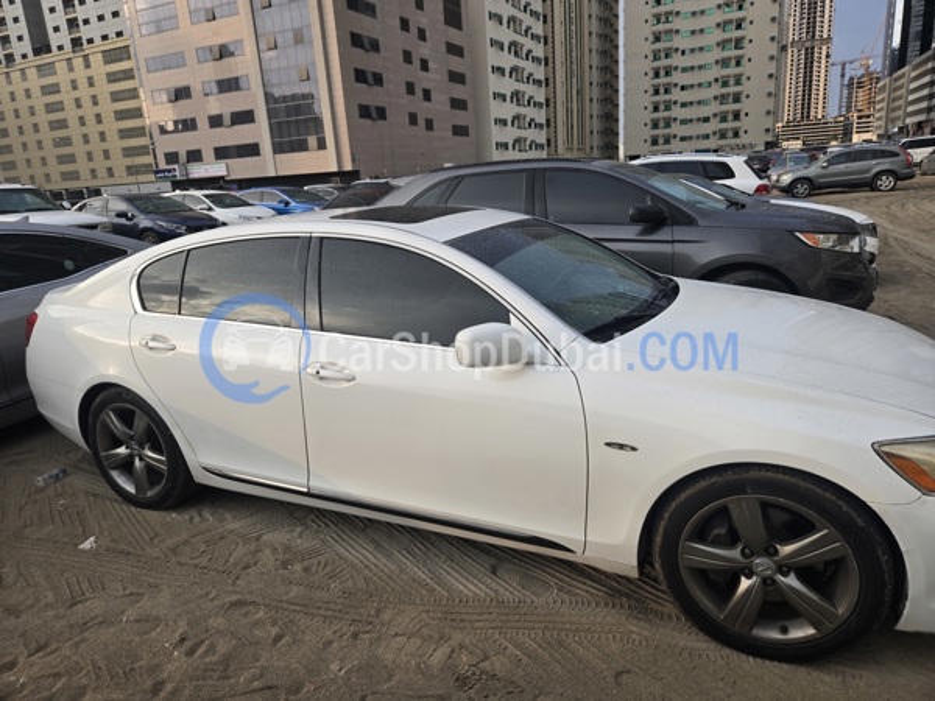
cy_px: 350
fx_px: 621
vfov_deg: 58.9
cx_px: 468
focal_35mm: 23
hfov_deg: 73.9
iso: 80
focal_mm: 5.4
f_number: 1.8
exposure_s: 1/647
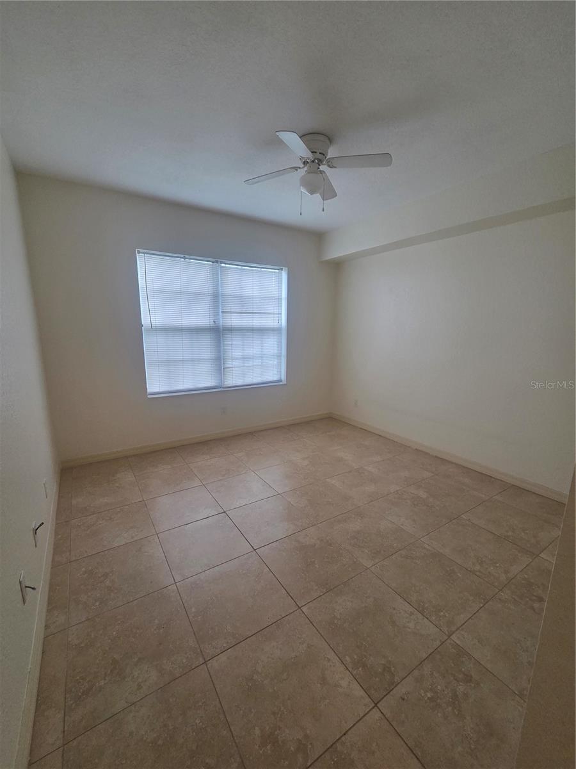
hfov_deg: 89.9
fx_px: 288
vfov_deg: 106.2
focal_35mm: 13
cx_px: 288
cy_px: 384
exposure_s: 1/120
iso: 200
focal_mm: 2.2
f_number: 2.2
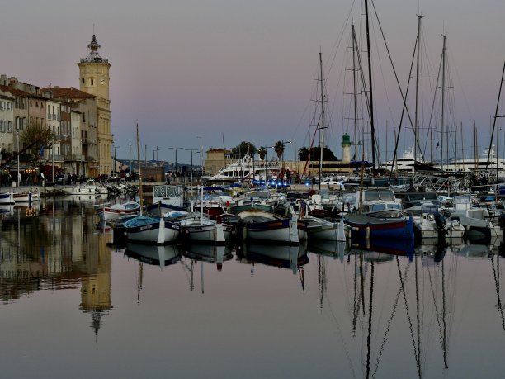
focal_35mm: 74
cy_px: 190
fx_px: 1080
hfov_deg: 26.3
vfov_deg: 19.9
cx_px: 252
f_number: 6.3
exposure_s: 1/80
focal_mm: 37
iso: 640
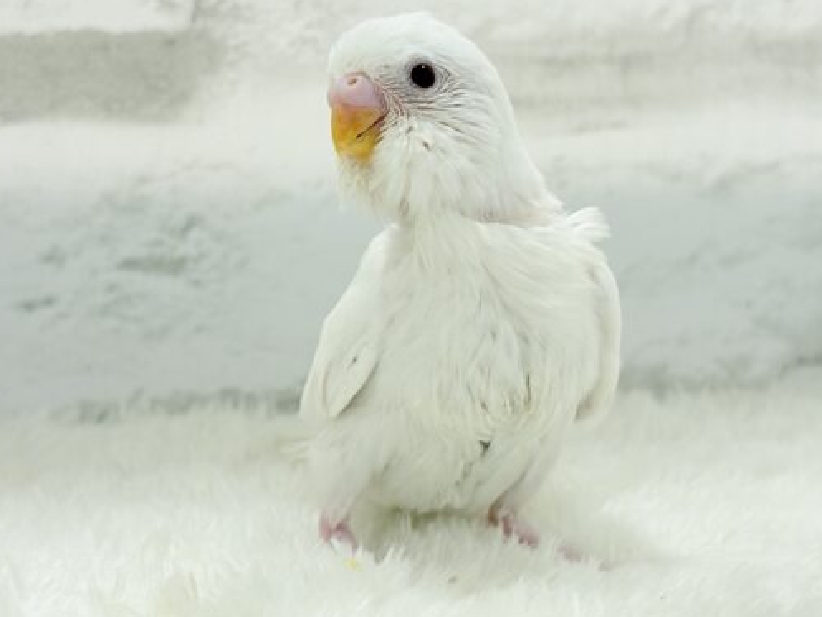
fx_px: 1591
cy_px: 255
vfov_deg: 21.9
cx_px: 382
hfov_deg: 29.0
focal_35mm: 67
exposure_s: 1/50
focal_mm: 5.96
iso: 50
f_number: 1.6
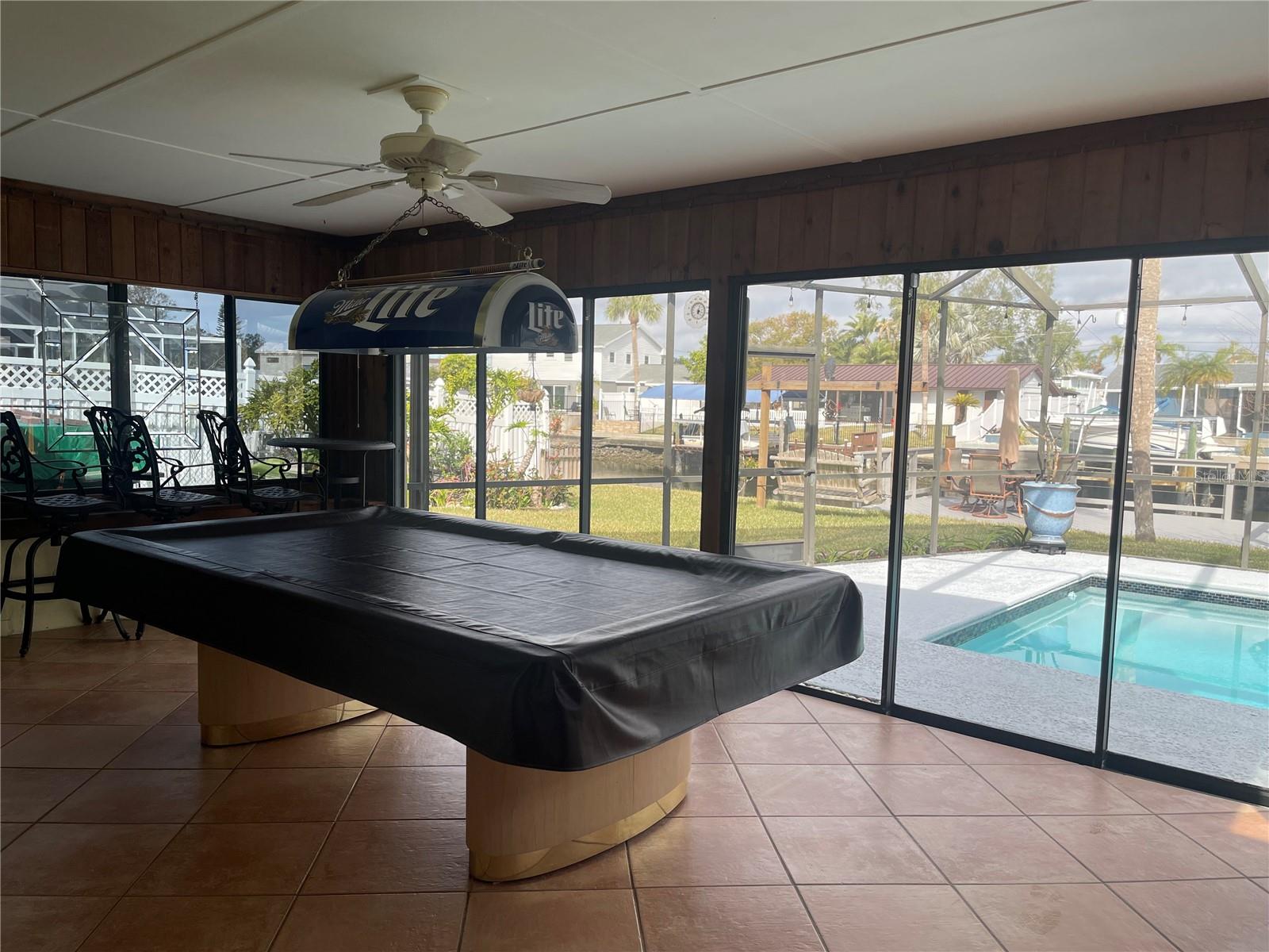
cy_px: 476
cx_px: 634
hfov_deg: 69.4
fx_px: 916
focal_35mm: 25
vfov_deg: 54.9
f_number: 1.6
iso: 32
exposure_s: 1/807
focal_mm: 5.1
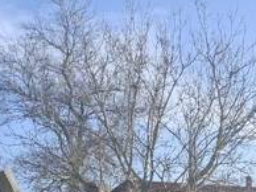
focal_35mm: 95
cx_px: 260
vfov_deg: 14.6
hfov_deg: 20.0
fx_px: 702
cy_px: 279
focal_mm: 5.54
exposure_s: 1/1520
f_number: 1.8
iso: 50
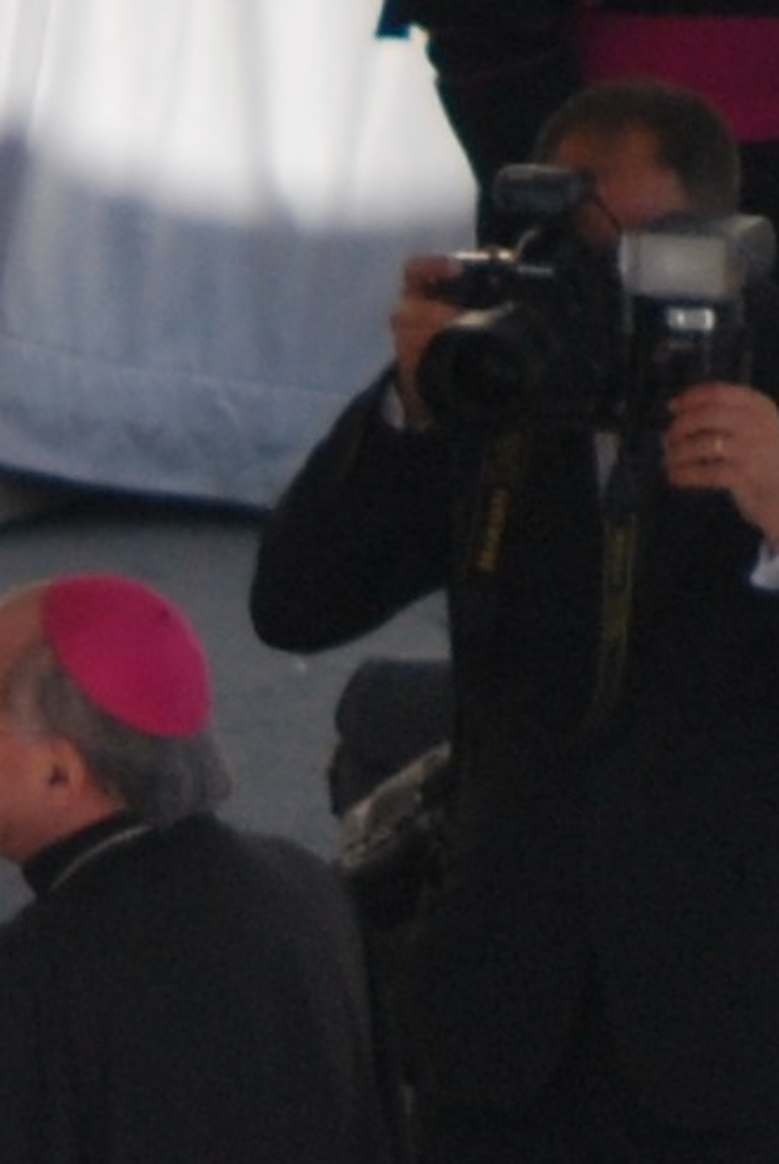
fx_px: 28384
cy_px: 1269
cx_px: -77
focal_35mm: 877
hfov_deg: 1.6
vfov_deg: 2.3
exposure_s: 1/1000
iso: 200
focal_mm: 200
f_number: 5.6
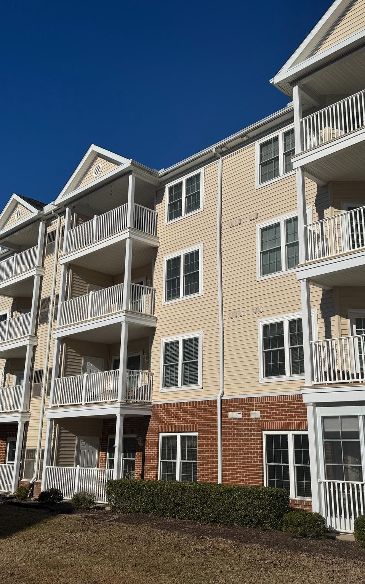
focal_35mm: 34
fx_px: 541
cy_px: 292
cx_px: 190
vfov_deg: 56.7
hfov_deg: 37.3
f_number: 1.78
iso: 64
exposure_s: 1/12346
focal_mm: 6.76
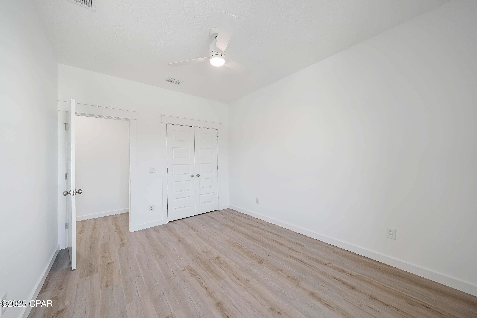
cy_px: 159
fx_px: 159
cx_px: 238
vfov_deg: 90.0
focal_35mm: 12
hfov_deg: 112.6
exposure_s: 1/13
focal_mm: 12
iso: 100
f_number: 5.6
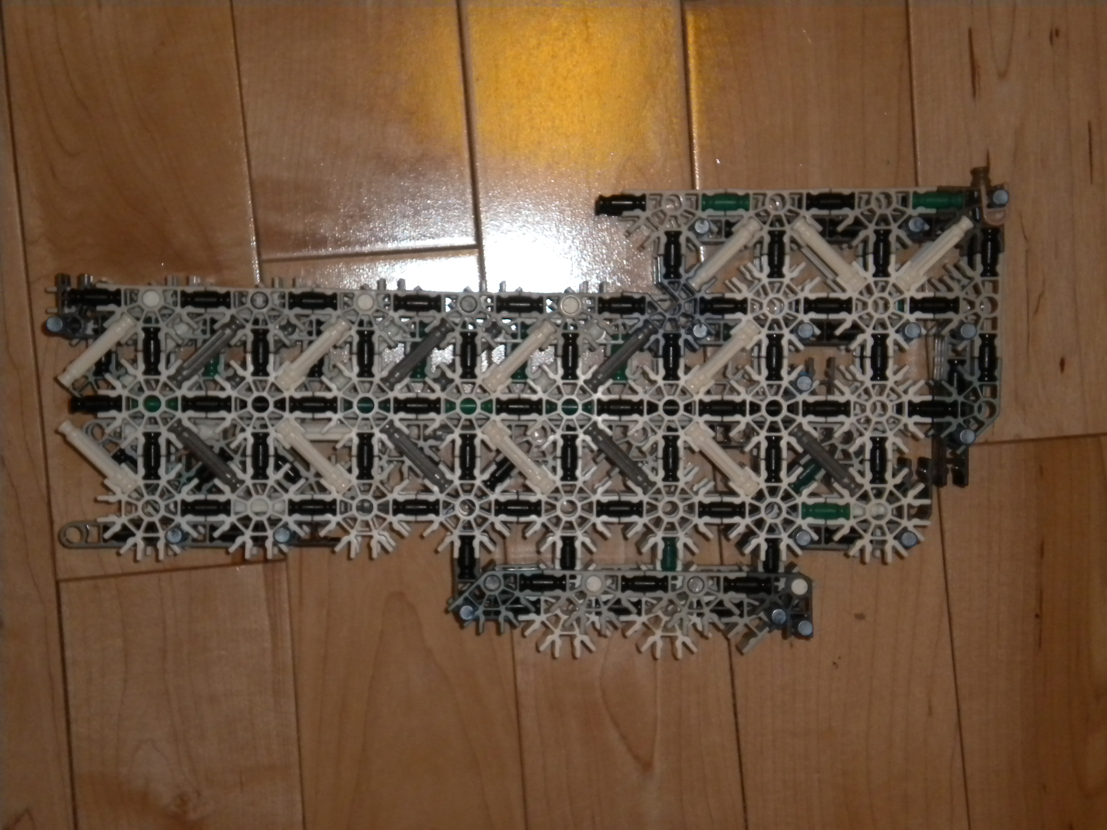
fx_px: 2526
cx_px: 554
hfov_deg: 24.7
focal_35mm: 79
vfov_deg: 18.7
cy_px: 415
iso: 400
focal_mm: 14.3
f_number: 5.1
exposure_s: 1/60
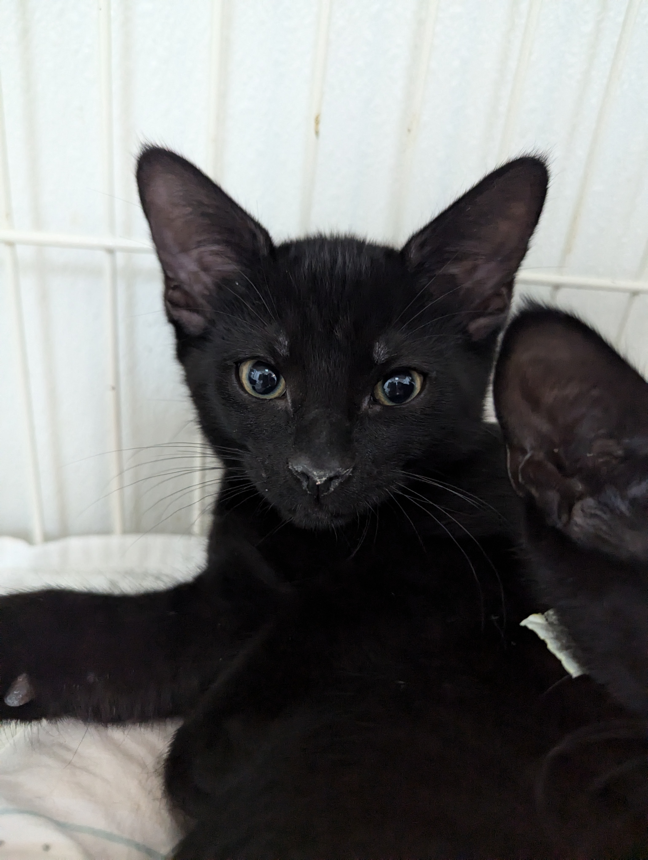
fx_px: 598
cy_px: 430
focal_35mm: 24
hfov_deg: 56.9
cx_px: 324
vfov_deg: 71.5
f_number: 1.85
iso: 3451
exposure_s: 1/120
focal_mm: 6.81
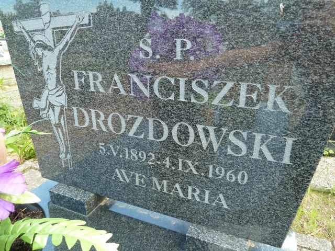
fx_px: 242
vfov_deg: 54.9
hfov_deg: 69.4
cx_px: 168
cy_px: 126
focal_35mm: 25
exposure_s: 1/50
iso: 80
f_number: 3.3
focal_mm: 4.1
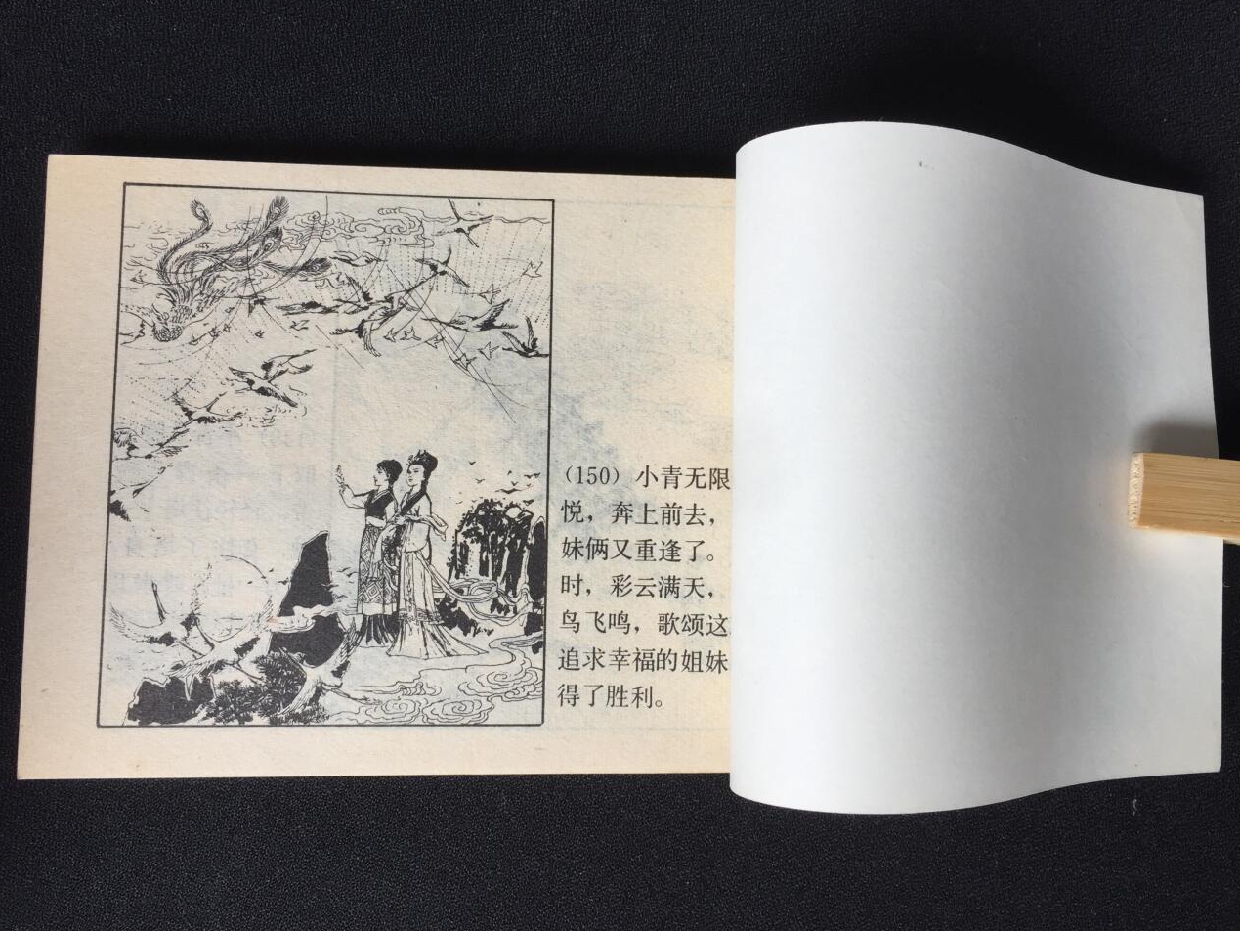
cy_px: 458
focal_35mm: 32
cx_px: 608
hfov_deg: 56.8
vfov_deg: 44.2
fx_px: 1146
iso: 32
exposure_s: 1/100
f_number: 2.2
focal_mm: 4.15
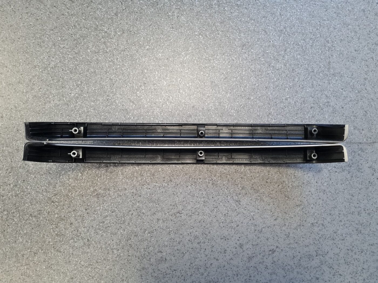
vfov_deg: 53.1
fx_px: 284
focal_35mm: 26
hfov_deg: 67.3
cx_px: 189
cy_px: 142
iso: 200
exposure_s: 1/100
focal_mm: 5.4
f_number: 1.8
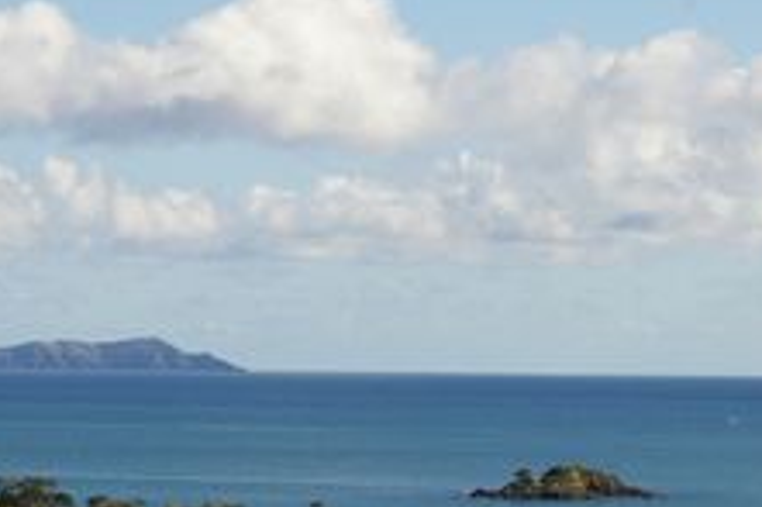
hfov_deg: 9.5
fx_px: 4590
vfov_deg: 6.3
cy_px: 364
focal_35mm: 217
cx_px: 128
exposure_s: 1/350
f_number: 9.5
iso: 200
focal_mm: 68
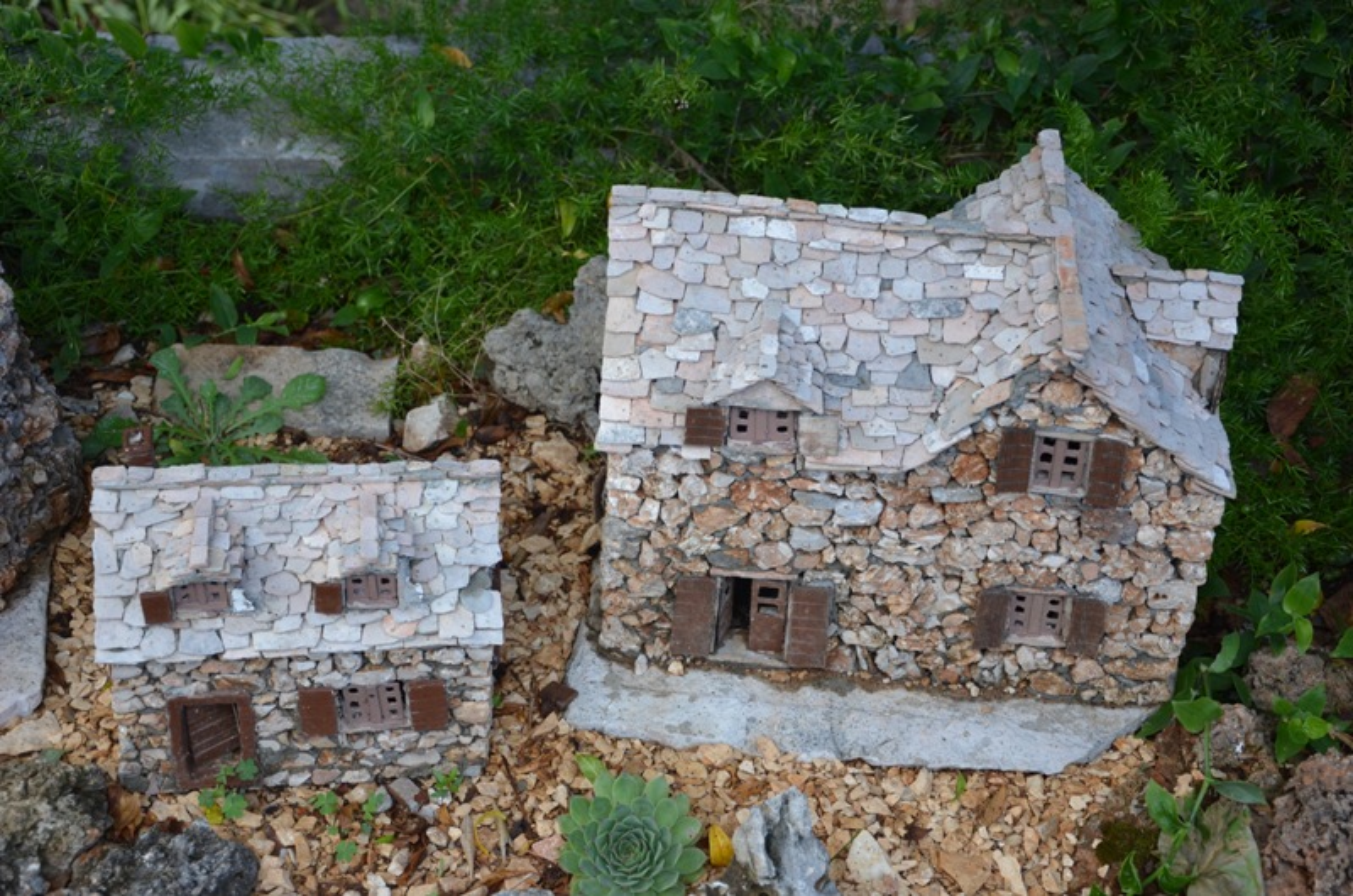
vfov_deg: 22.5
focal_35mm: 60
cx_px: 676
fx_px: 2250
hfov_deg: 33.5
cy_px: 448
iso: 400
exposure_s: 1/100
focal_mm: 40
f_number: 5
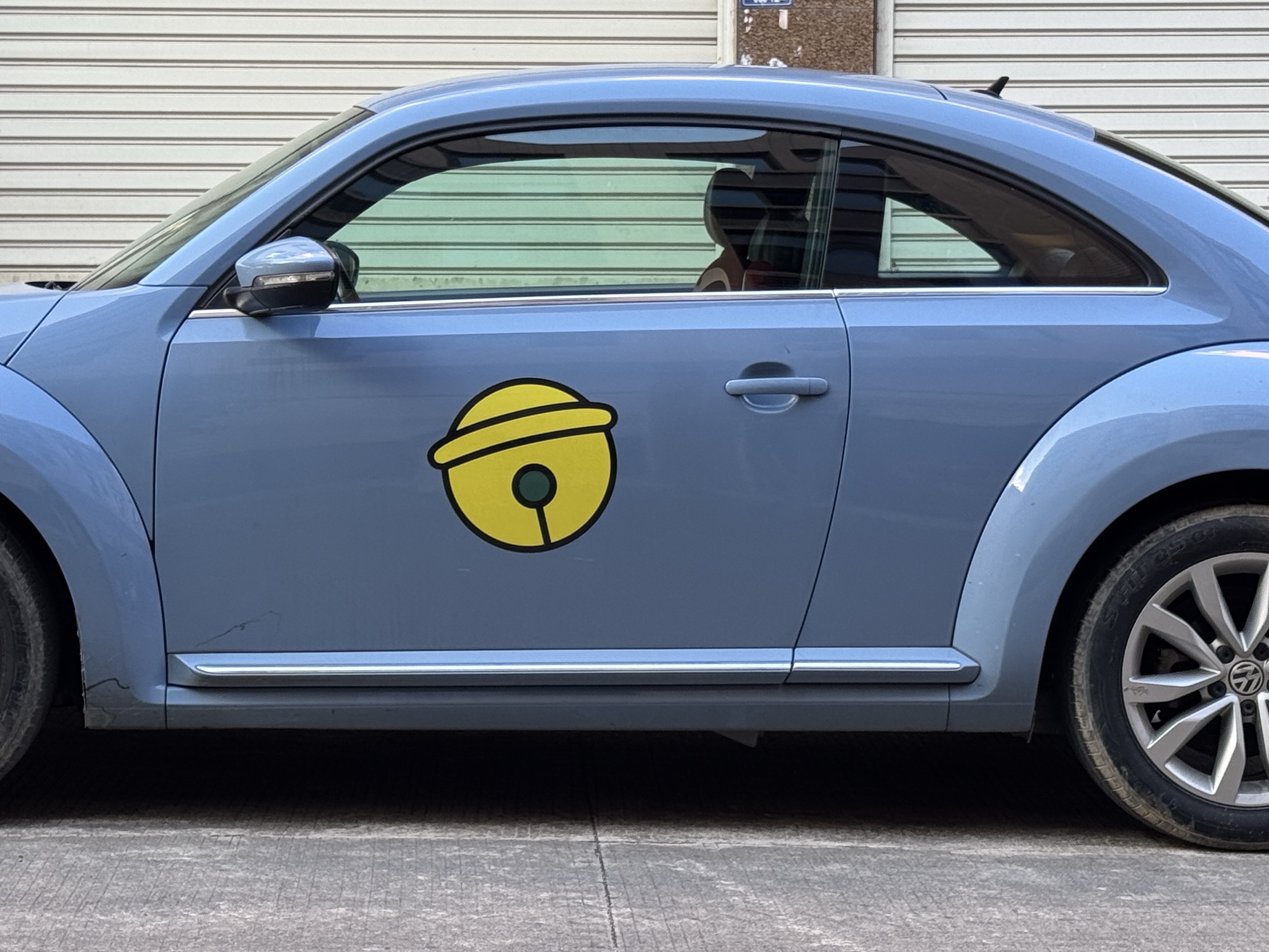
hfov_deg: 23.0
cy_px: 363
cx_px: 543
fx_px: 3116
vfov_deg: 17.3
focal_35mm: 85
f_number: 1.78
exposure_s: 1/231
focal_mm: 6.76
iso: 64
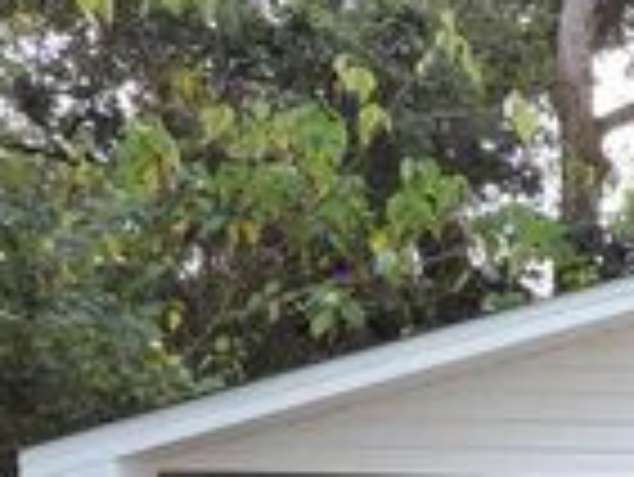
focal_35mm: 142
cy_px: 704
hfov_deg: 13.0
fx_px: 2603
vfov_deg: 10.1
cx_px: 1016
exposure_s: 1/200
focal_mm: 7.1
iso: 180
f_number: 3.3
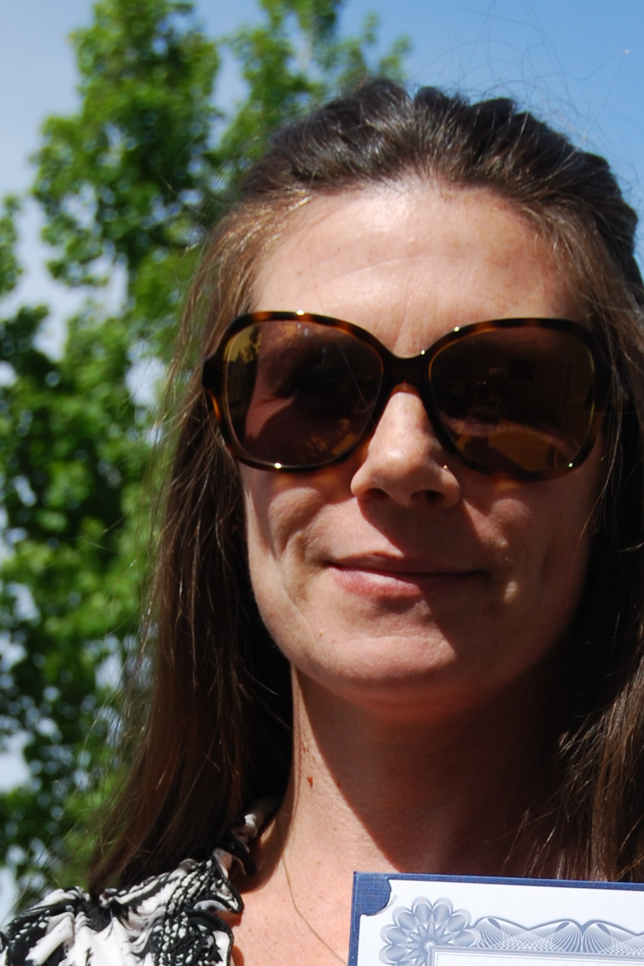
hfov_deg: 9.1
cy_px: 1149
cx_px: 404
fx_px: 4050
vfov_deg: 13.2
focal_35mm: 151
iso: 100
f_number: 8
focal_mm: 38
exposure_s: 1/250
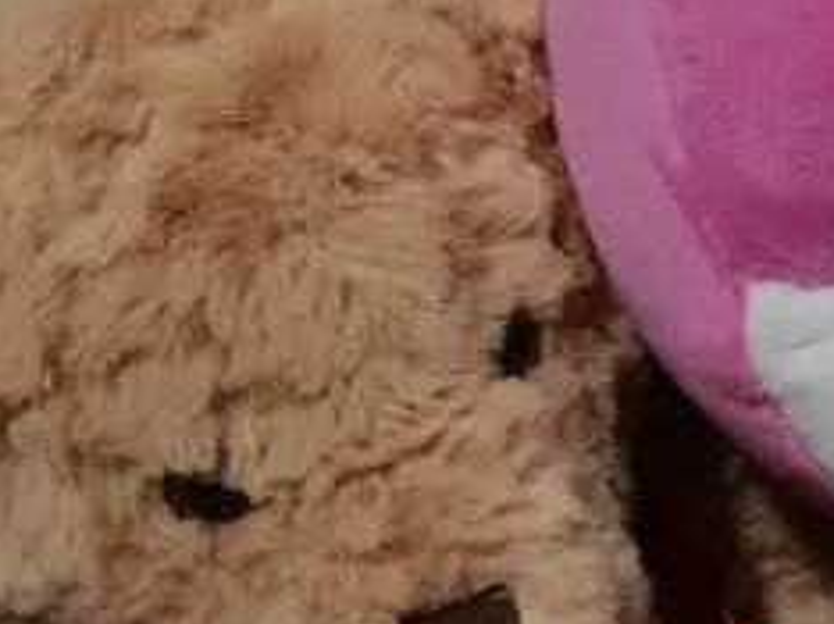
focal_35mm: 149
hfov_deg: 12.1
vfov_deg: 9.9
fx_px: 3586
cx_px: 1533
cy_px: 212
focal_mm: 17
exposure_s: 1/125
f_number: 4
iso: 200
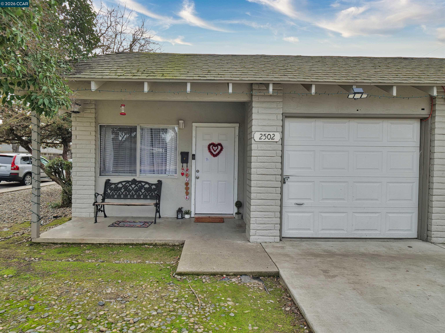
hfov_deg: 81.7
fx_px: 257
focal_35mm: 20
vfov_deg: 66.0
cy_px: 166
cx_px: 222
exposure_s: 1/320
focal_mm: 10
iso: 125
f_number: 4
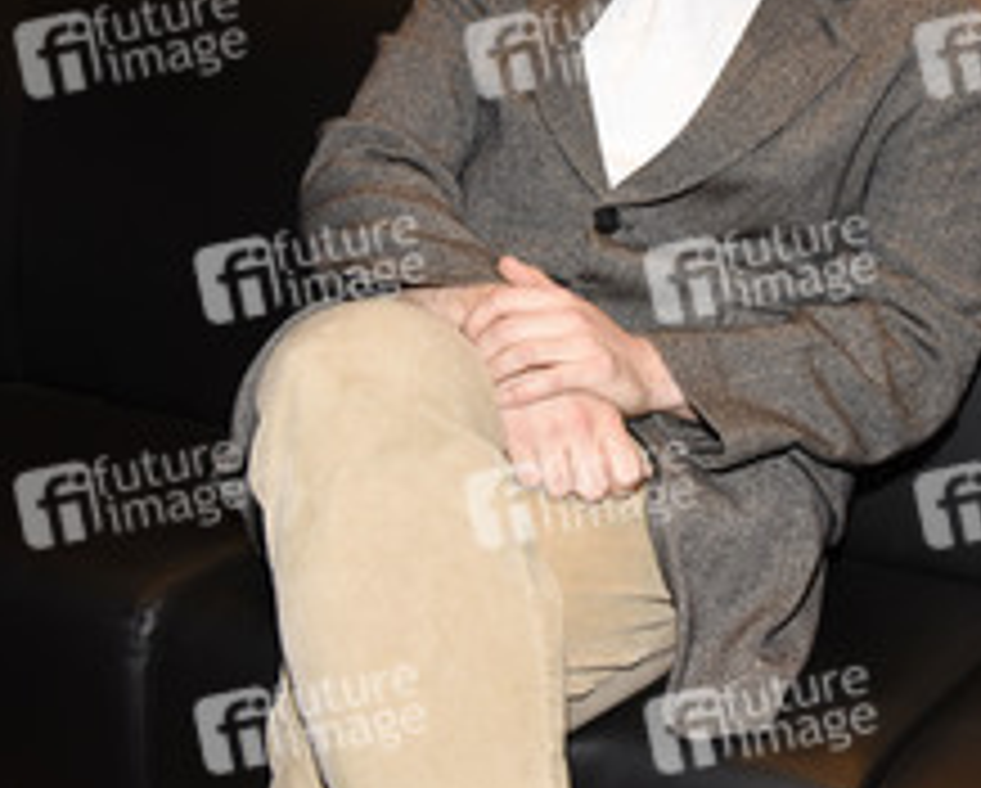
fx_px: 1803
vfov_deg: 24.3
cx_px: 641
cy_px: 158
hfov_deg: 30.3
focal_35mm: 62
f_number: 6.3
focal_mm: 32
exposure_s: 1/125
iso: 2000
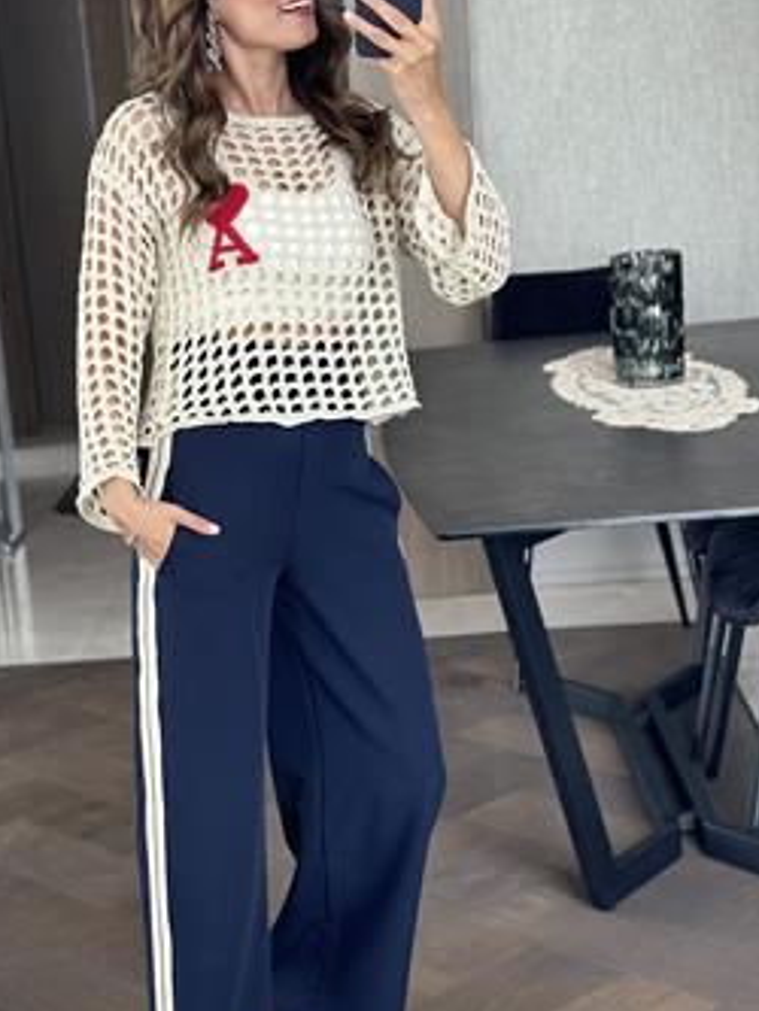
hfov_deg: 20.1
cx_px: 270
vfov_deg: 26.7
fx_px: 2133
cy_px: 550
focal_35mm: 73
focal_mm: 6.86
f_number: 1.78
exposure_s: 1/60
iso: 125
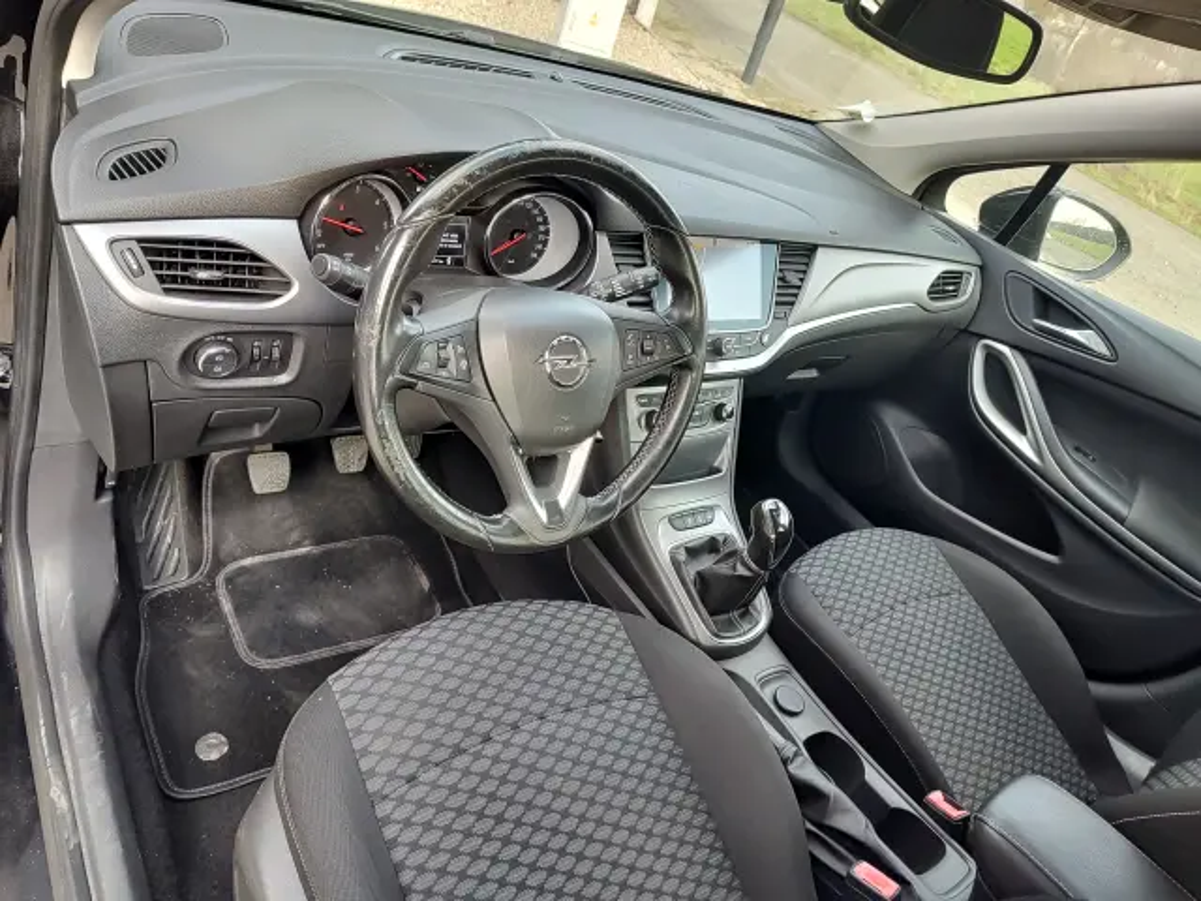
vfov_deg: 58.9
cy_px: 450
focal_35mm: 23
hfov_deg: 73.9
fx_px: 798
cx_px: 600
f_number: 1.8
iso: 113
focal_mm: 5.56
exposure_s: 1/100
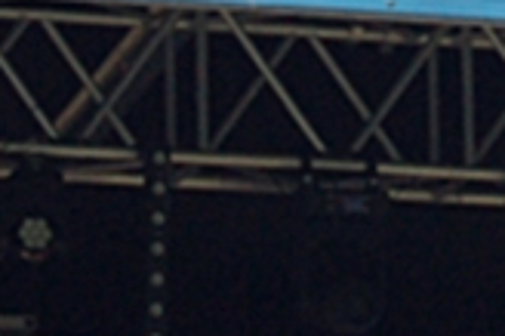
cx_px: 329
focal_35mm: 486
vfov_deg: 2.8
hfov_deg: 4.2
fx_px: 6811
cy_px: -257
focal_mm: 52
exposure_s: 1/200
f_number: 7.1
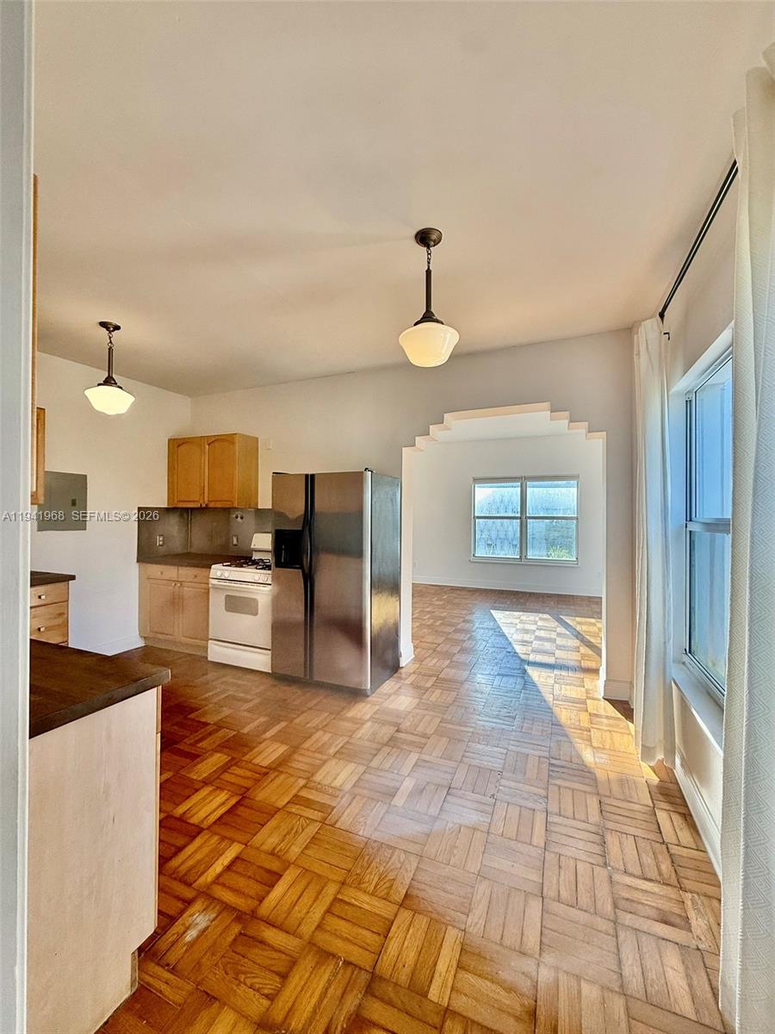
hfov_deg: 85.7
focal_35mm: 14
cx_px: 388
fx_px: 418
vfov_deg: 102.1
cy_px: 517
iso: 64
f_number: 2.2
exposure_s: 1/154
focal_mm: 2.22
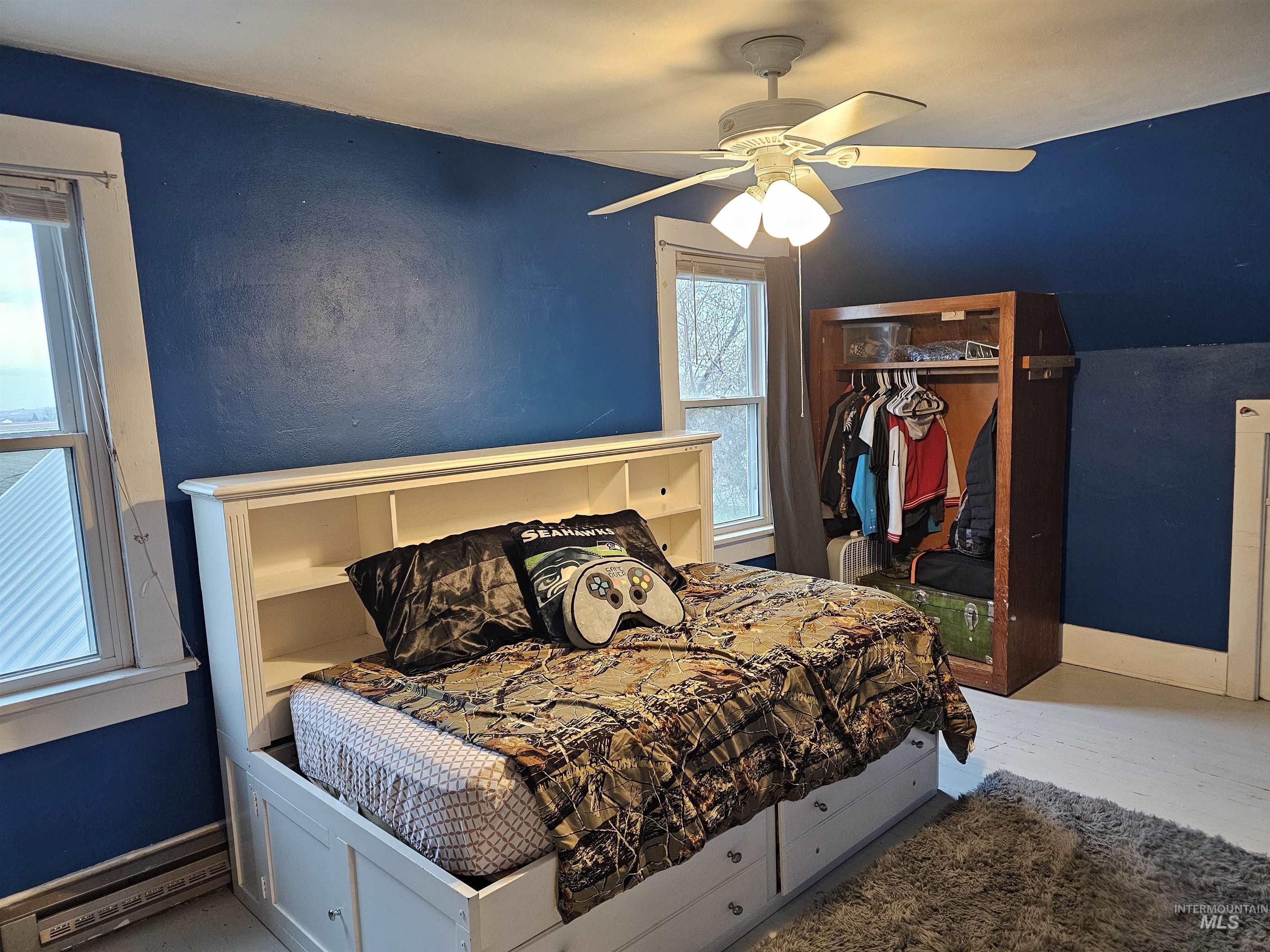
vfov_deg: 58.9
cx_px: 635
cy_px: 476
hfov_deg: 73.9
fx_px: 844
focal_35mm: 23
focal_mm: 6.3
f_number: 1.7
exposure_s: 1/60
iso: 500
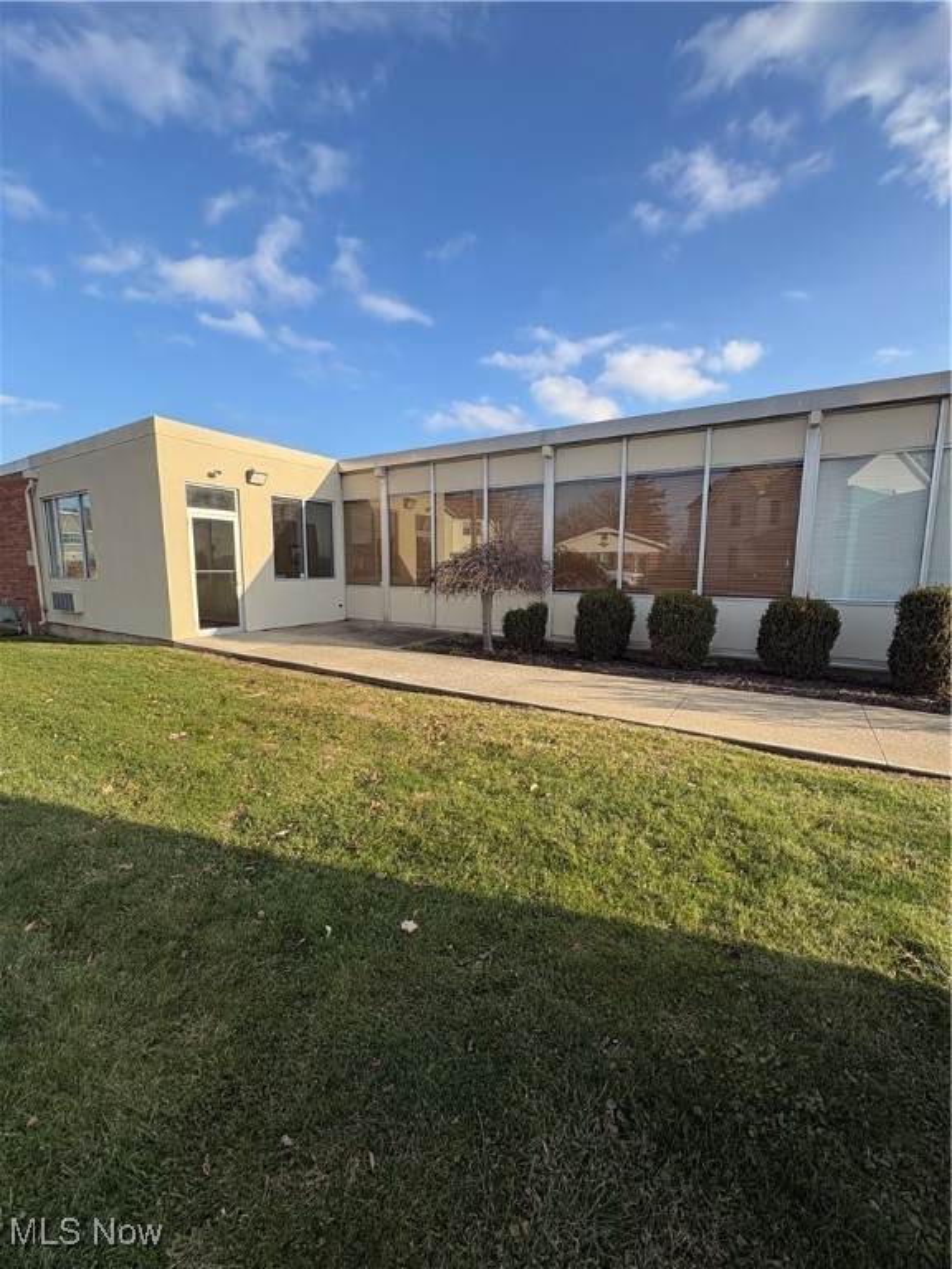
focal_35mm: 14
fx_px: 513
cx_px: 476
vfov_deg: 102.1
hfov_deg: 85.7
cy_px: 634
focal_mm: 2.22
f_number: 2.2
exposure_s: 1/849
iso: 50
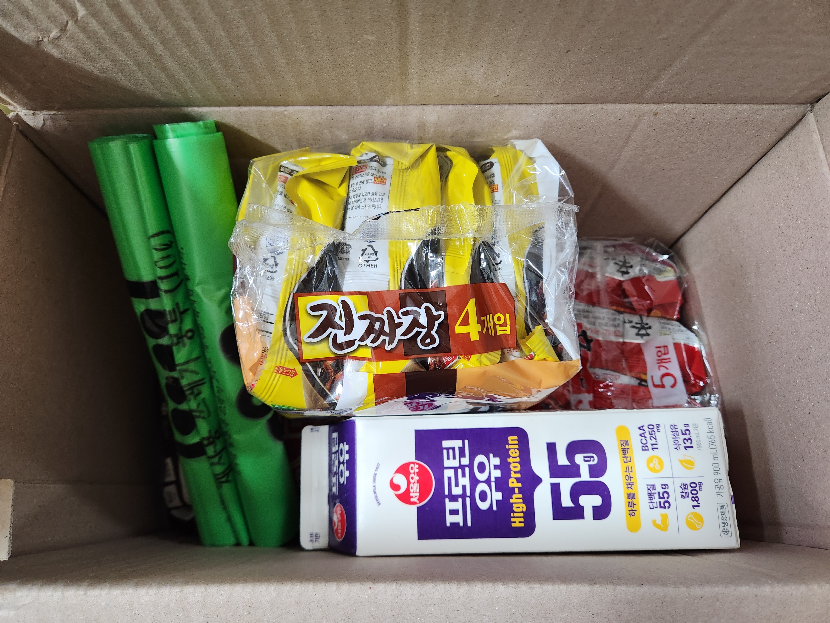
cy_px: 312
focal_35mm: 23
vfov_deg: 58.9
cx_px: 415
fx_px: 551
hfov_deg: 73.9
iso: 500
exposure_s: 1/120
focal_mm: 5.4
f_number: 1.8
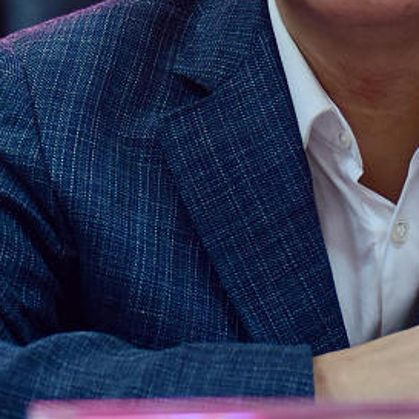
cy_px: 104
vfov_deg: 8.1
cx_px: 399
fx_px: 2972
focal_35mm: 217
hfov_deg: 8.0
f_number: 2.8
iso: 1000
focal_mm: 58
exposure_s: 1/160
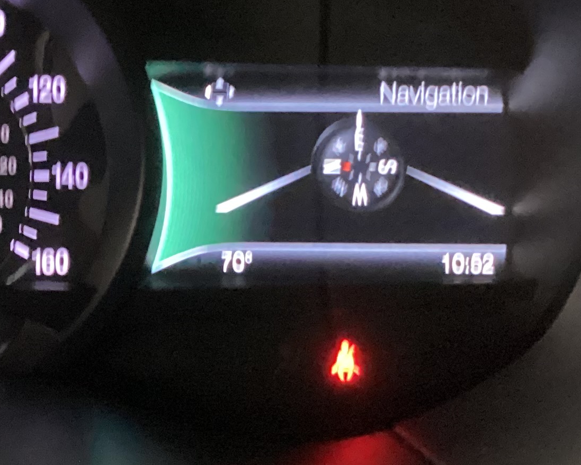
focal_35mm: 90
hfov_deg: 20.1
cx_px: -93
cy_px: 200
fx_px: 1548
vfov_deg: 17.1
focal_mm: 3.3
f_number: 2.4
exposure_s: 1/17
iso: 640
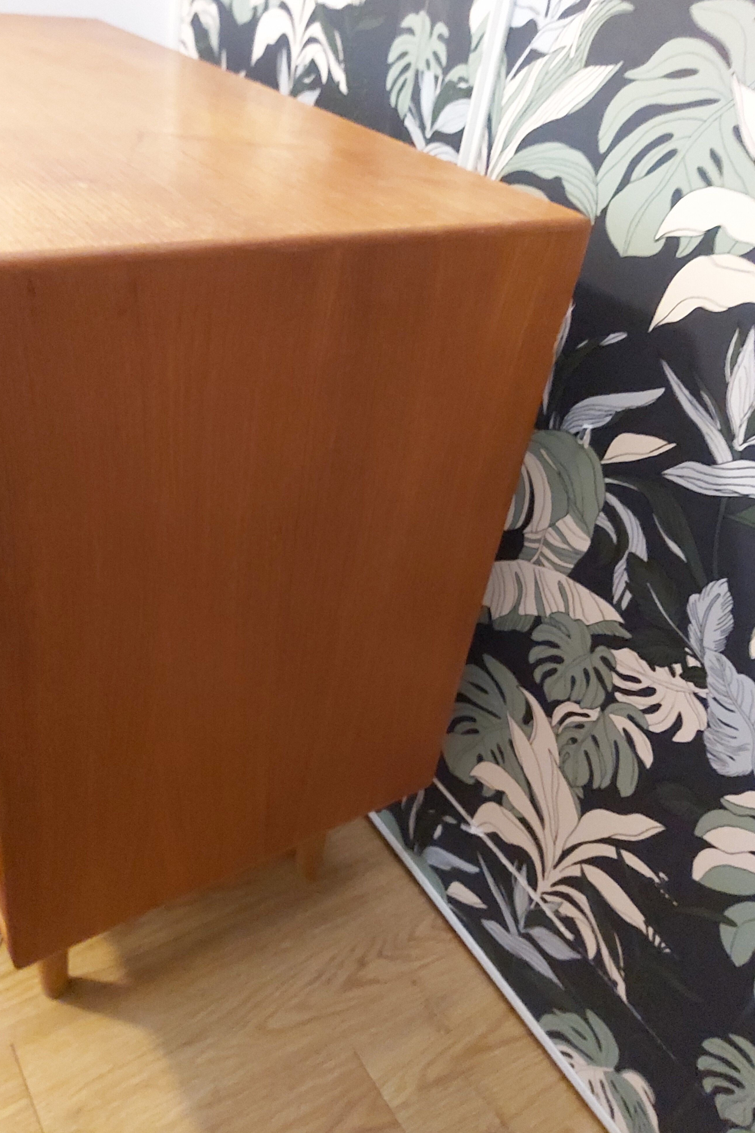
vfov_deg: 65.5
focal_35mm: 28
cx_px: 325
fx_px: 881
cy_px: 558
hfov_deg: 46.3
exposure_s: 1/10
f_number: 1.7
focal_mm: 3.92
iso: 2500
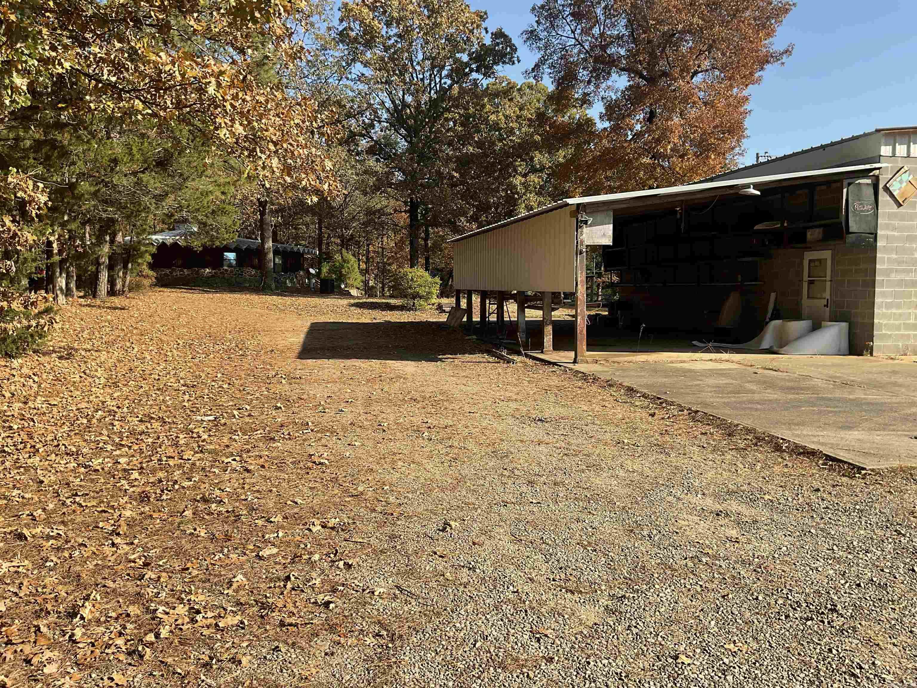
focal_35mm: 29
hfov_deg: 61.7
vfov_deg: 48.2
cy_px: 344
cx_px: 458
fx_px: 768
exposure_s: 1/997
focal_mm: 3
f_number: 1.8
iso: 16
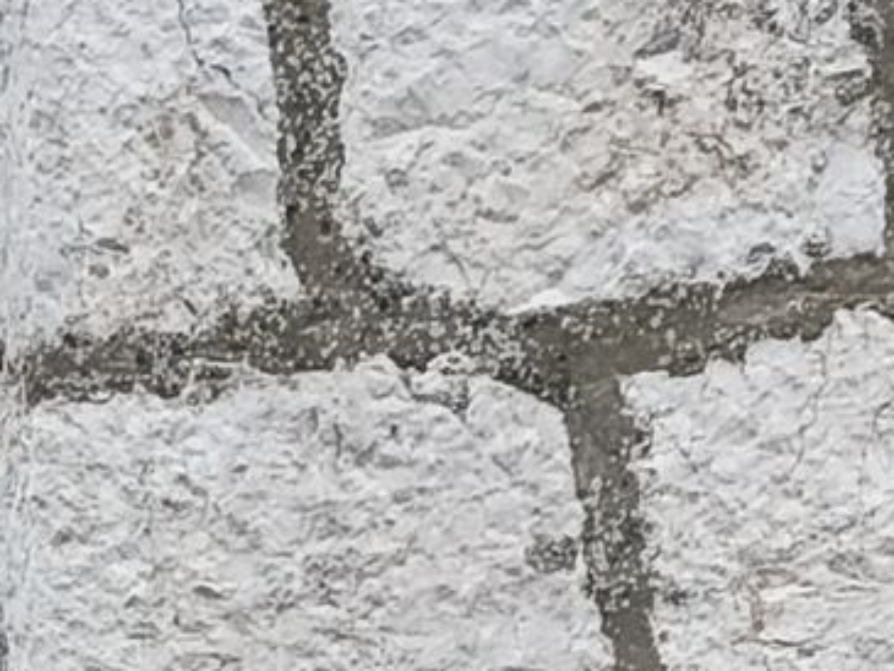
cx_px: 238
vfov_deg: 4.2
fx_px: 9120
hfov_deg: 5.6
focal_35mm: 353
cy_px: 1379
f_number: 1.65
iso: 50
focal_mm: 6.18
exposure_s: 1/1322
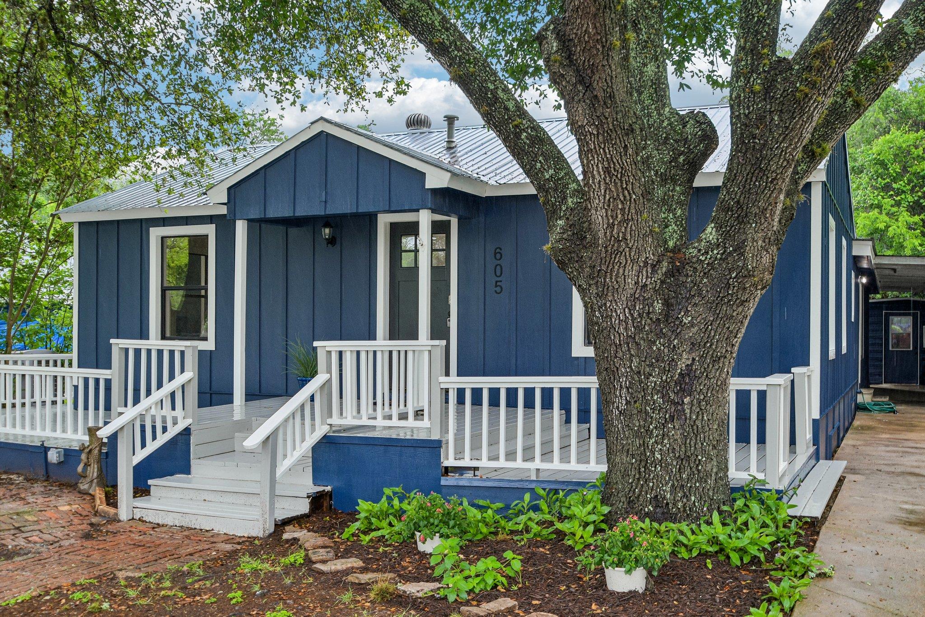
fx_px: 925
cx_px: 462
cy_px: 308
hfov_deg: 53.1
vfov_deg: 36.9
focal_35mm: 36
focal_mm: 24
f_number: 8
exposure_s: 1/50
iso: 400
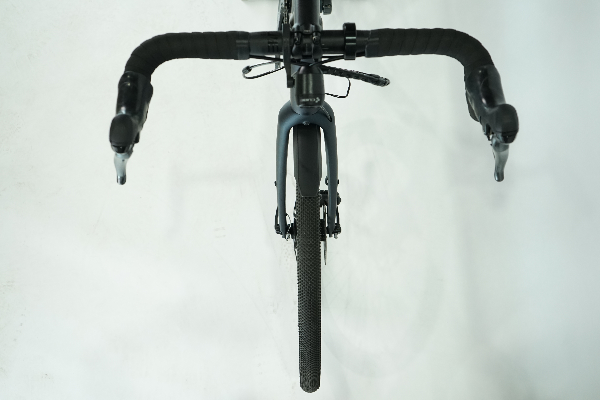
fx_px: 567
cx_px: 300
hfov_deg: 55.8
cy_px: 200
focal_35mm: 34
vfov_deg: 38.9
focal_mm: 34
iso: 1600
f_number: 5.6
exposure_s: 1/200
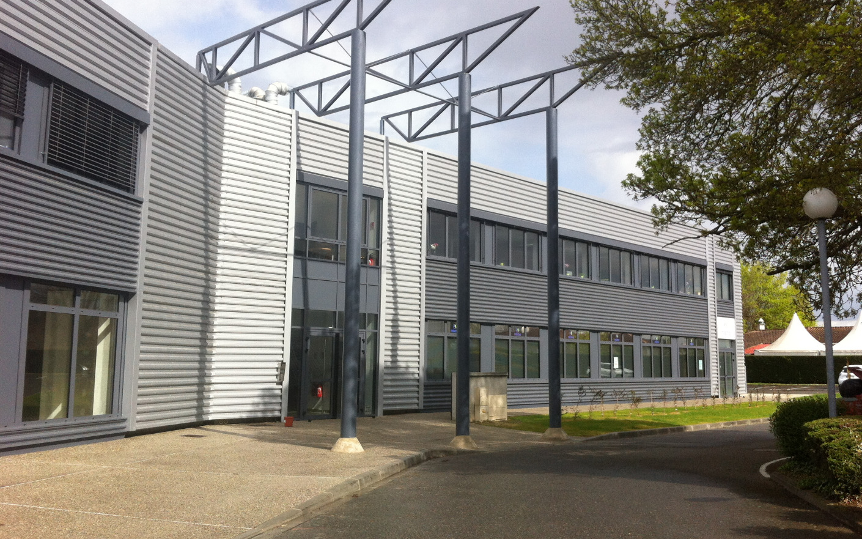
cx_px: 427
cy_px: 240
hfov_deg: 51.5
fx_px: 893
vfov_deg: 33.5
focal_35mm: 38
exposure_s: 1/1040
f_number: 2.8
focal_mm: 3.85
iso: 80
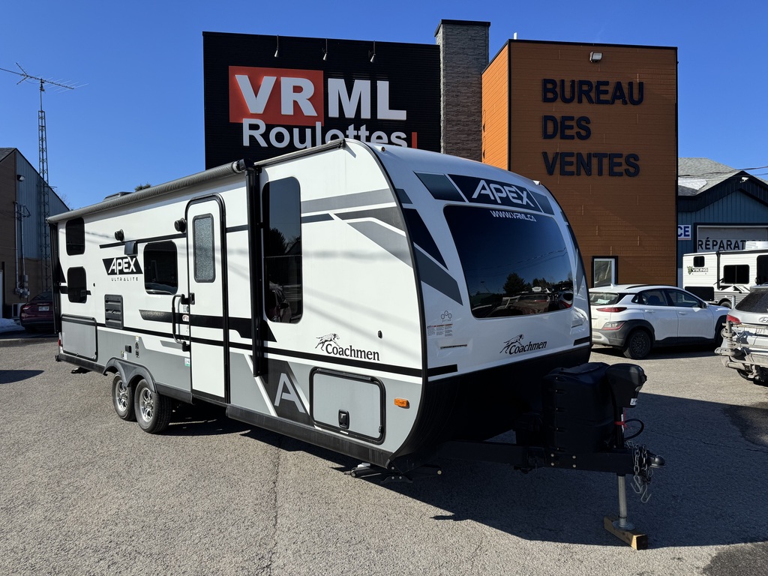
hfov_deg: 71.6
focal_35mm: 24
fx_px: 532
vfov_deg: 56.8
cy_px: 288
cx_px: 384
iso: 80
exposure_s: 1/6410
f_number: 1.78
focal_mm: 6.76
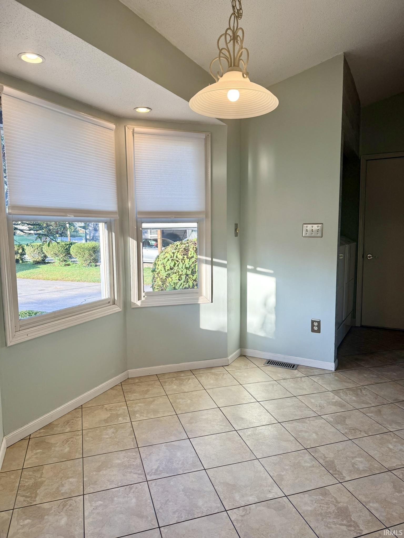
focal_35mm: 24
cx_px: 202
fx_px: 373
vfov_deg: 71.6
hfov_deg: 56.8
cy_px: 269
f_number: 1.78
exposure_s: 1/391
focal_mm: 6.76
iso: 100
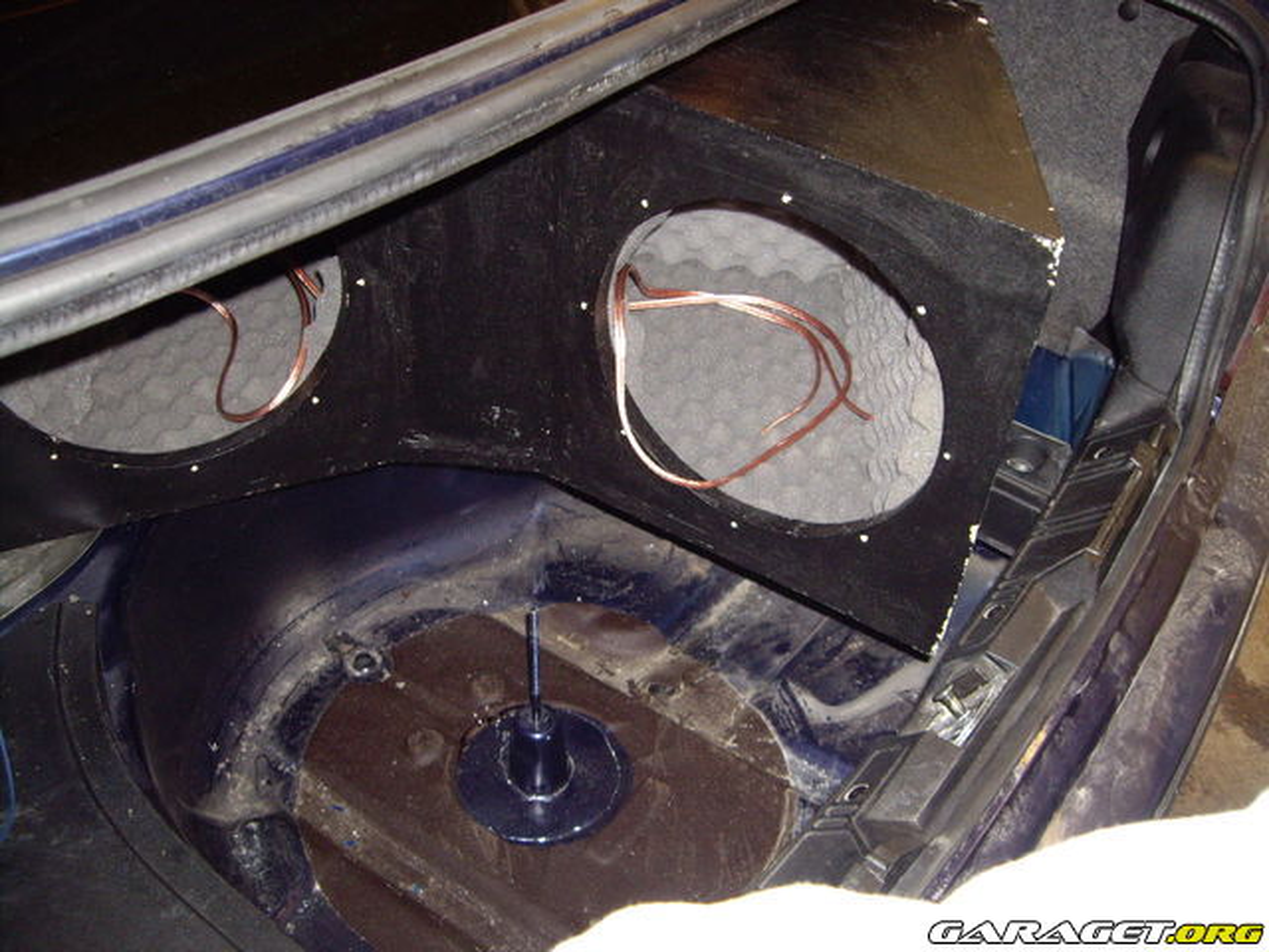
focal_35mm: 38
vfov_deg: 37.7
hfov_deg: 49.0
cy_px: 476
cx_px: 634
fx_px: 1393
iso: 200
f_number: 2.7
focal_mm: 6.2
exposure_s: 1/40
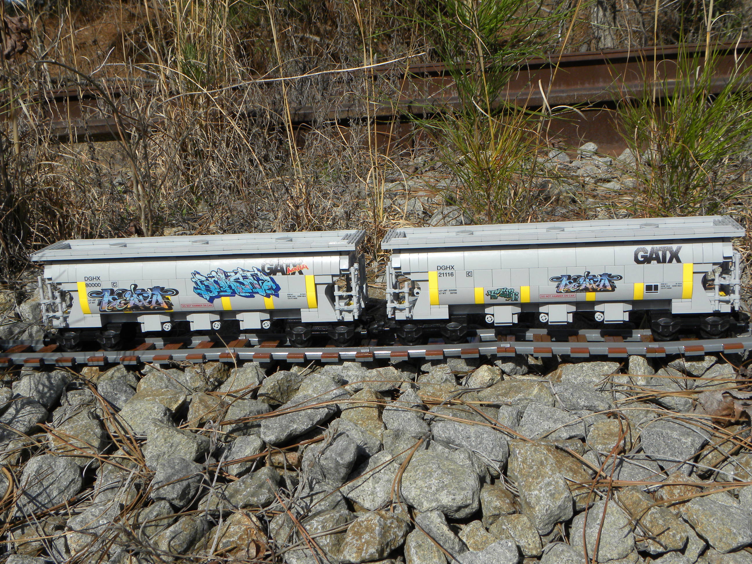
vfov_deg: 31.5
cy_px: 282
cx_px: 376
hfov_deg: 41.2
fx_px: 999
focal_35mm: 46
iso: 64
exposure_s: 1/388
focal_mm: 8.2
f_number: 5.6
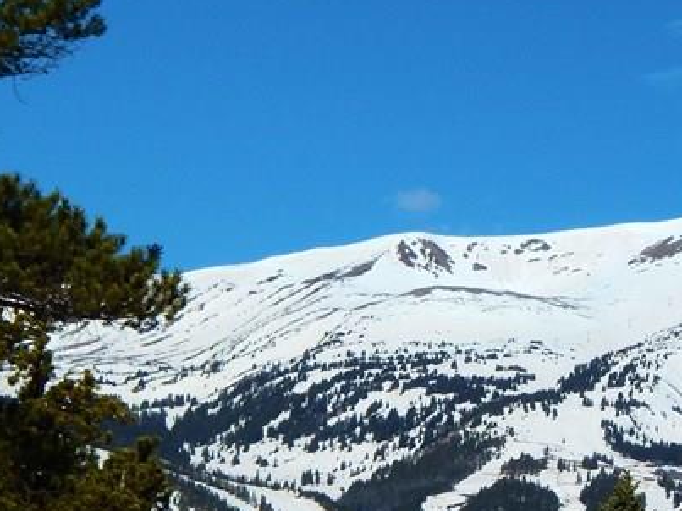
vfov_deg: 6.8
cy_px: 614
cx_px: 587
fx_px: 4254
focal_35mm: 216
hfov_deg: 9.1
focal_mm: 15.3
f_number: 8.6
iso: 125
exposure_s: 1/800
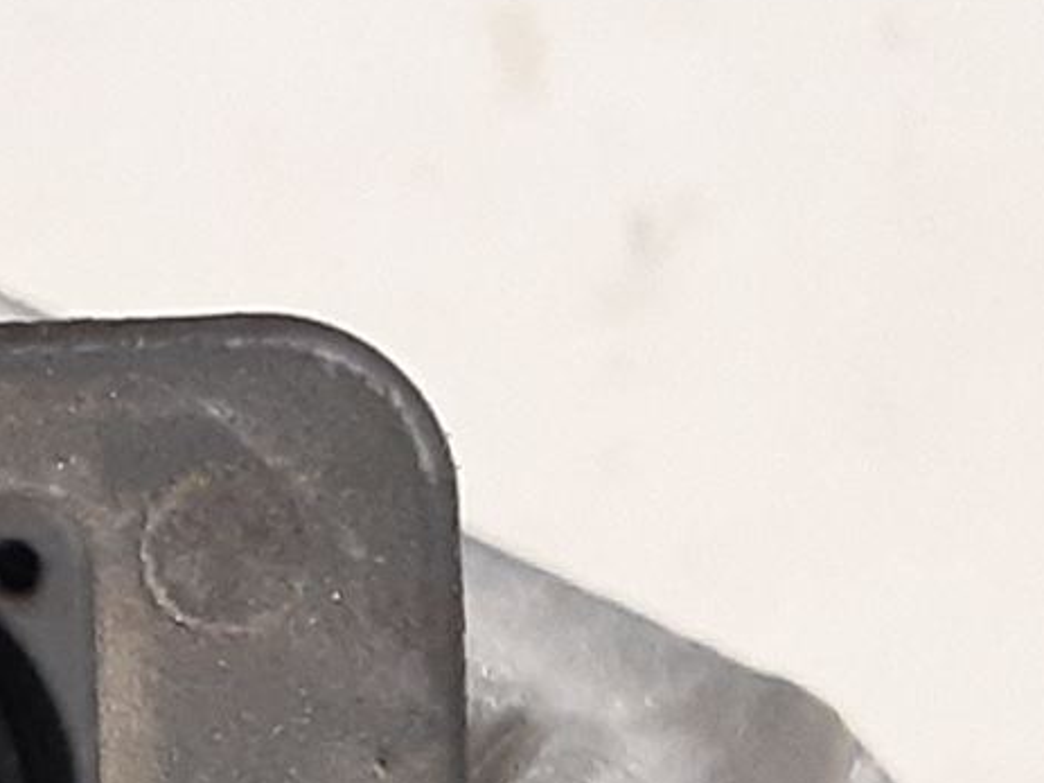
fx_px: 3467
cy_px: 1049
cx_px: -510
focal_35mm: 115
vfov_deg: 12.4
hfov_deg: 15.8
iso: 200
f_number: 1.7
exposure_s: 1/33
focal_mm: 3.93
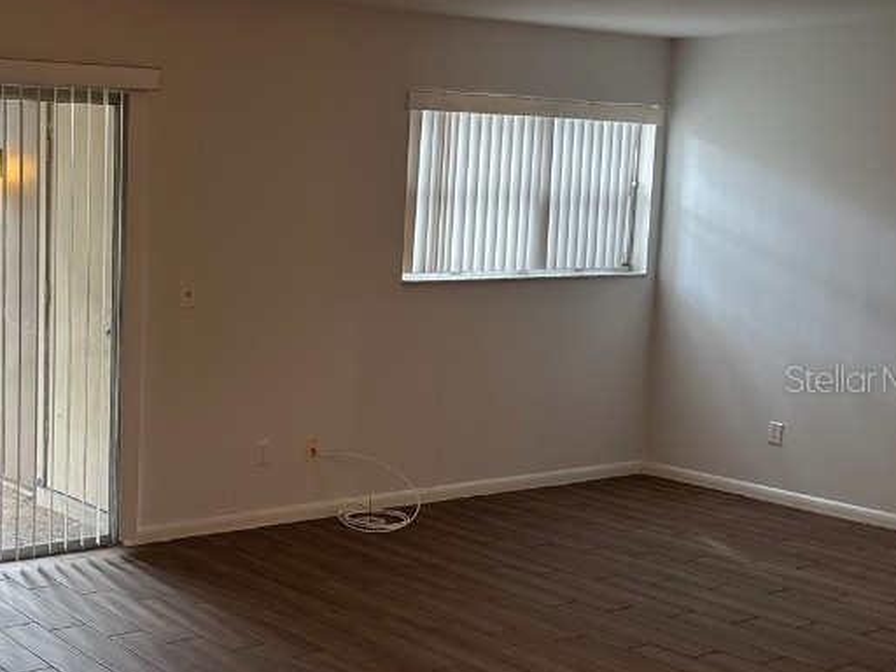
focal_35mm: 48
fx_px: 1242
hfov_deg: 36.6
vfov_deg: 30.2
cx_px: 54
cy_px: 378
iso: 125
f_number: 1.78
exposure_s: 1/120
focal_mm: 6.86
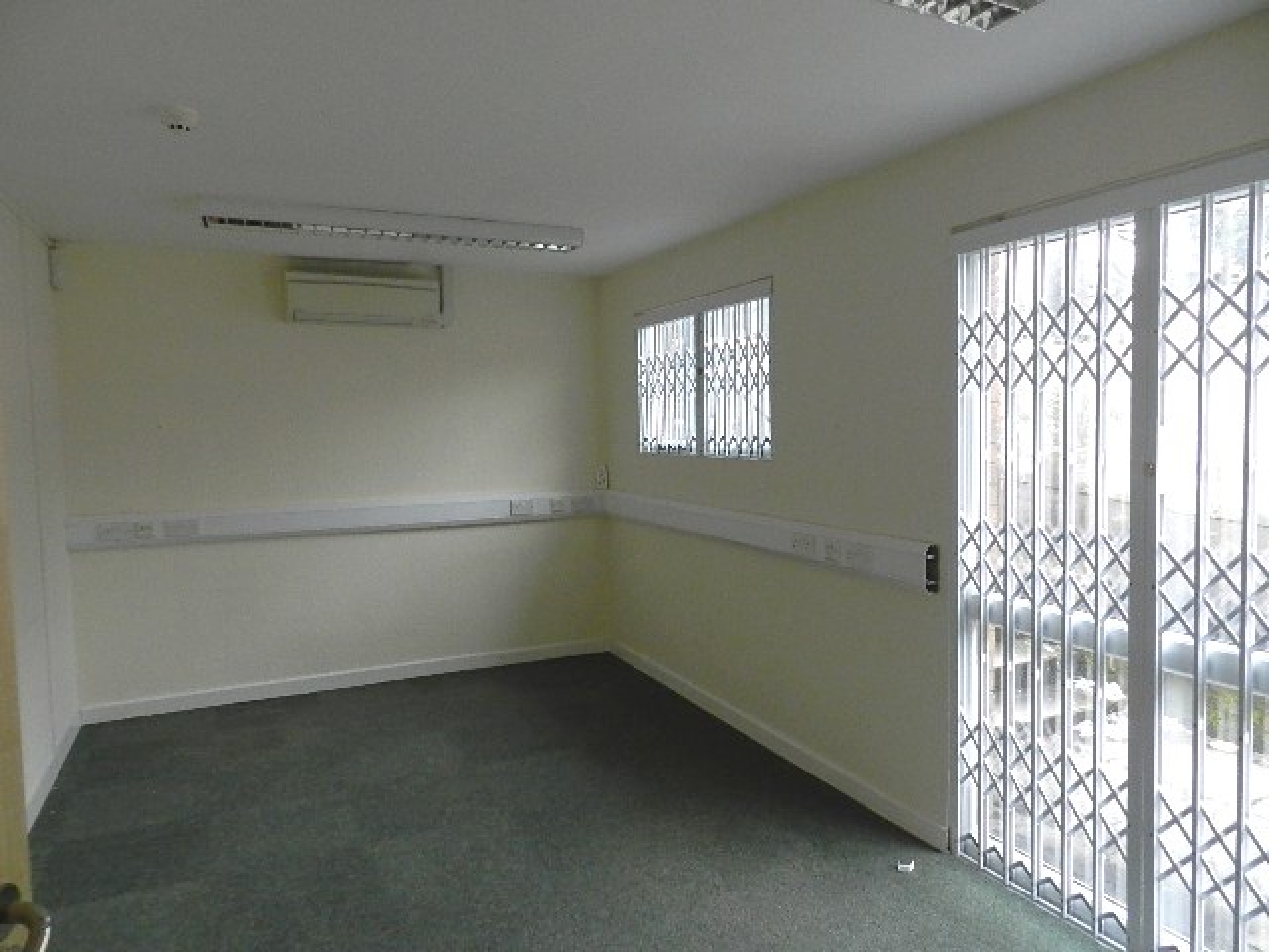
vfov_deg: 58.9
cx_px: 634
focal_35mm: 23
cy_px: 476
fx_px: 843
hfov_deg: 73.9
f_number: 3.4
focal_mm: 4
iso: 640
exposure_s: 1/200
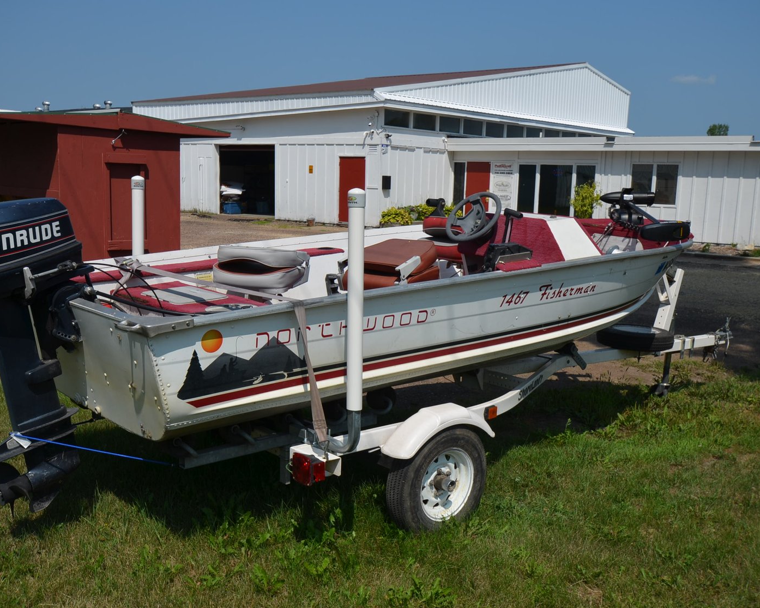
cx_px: 378
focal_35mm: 38
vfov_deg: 39.2
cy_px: 309
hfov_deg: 47.9
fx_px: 855
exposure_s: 1/400
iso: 100
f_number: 10
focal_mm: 22
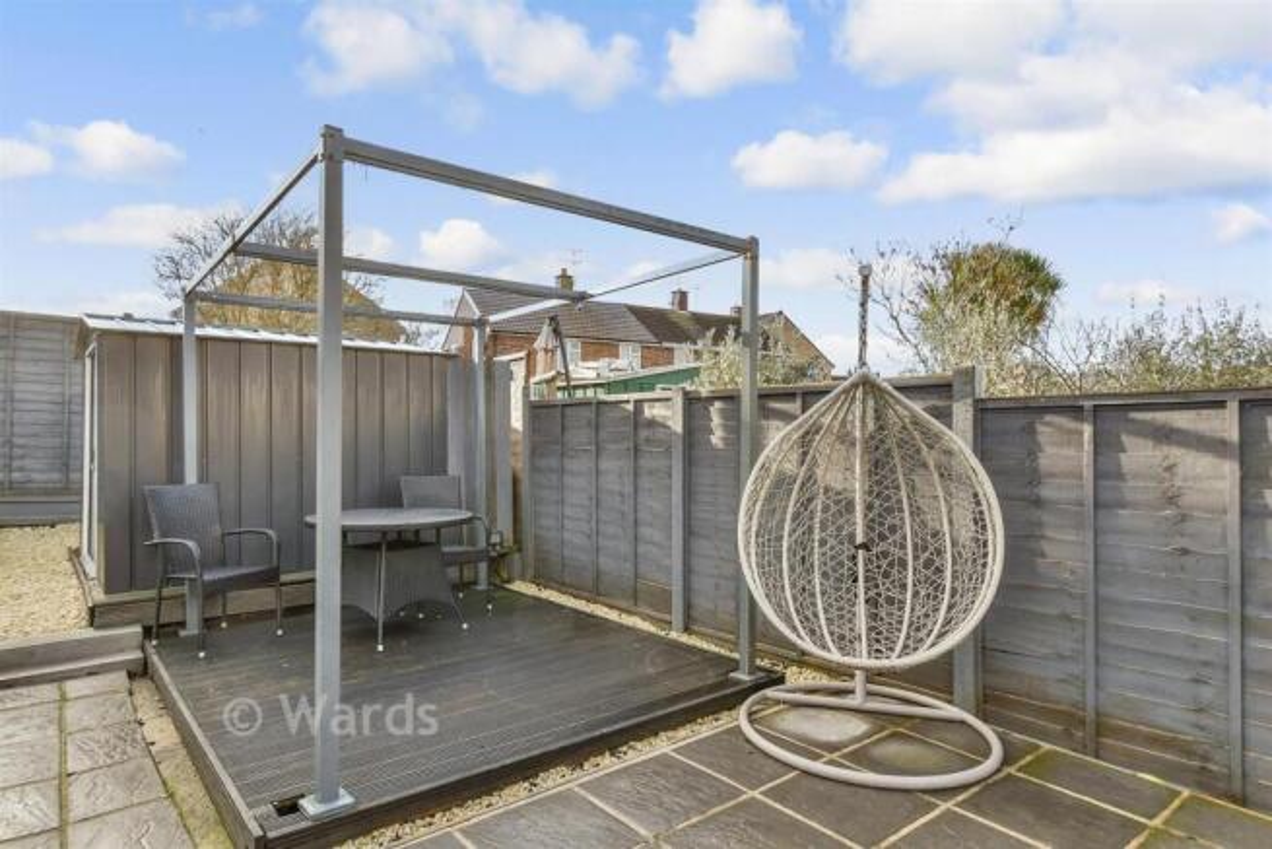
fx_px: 530
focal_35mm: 15
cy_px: 424
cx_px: 636
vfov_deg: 77.4
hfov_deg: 100.4
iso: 250
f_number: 8
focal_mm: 10
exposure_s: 1/60
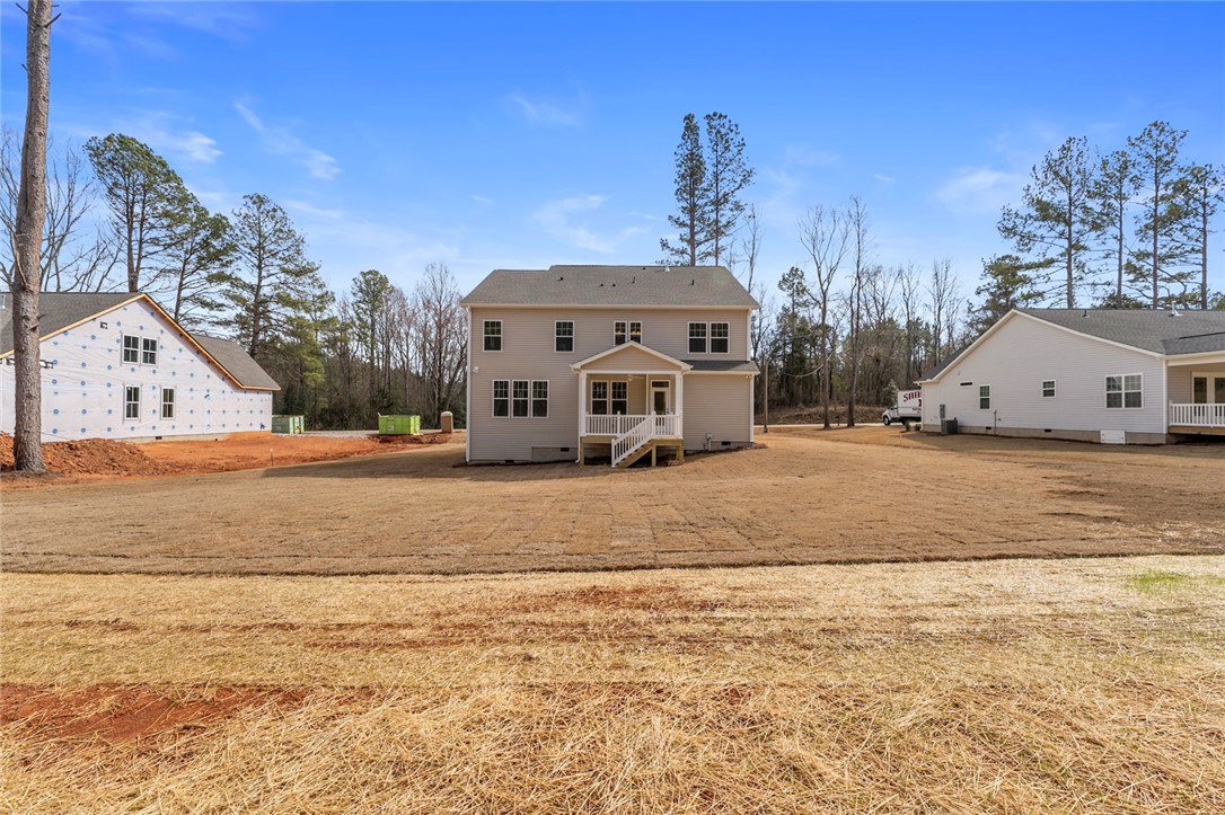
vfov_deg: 81.2
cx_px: 612
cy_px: 408
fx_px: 476
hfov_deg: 104.3
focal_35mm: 14
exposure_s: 1/1250
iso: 400
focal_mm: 14
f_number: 6.3
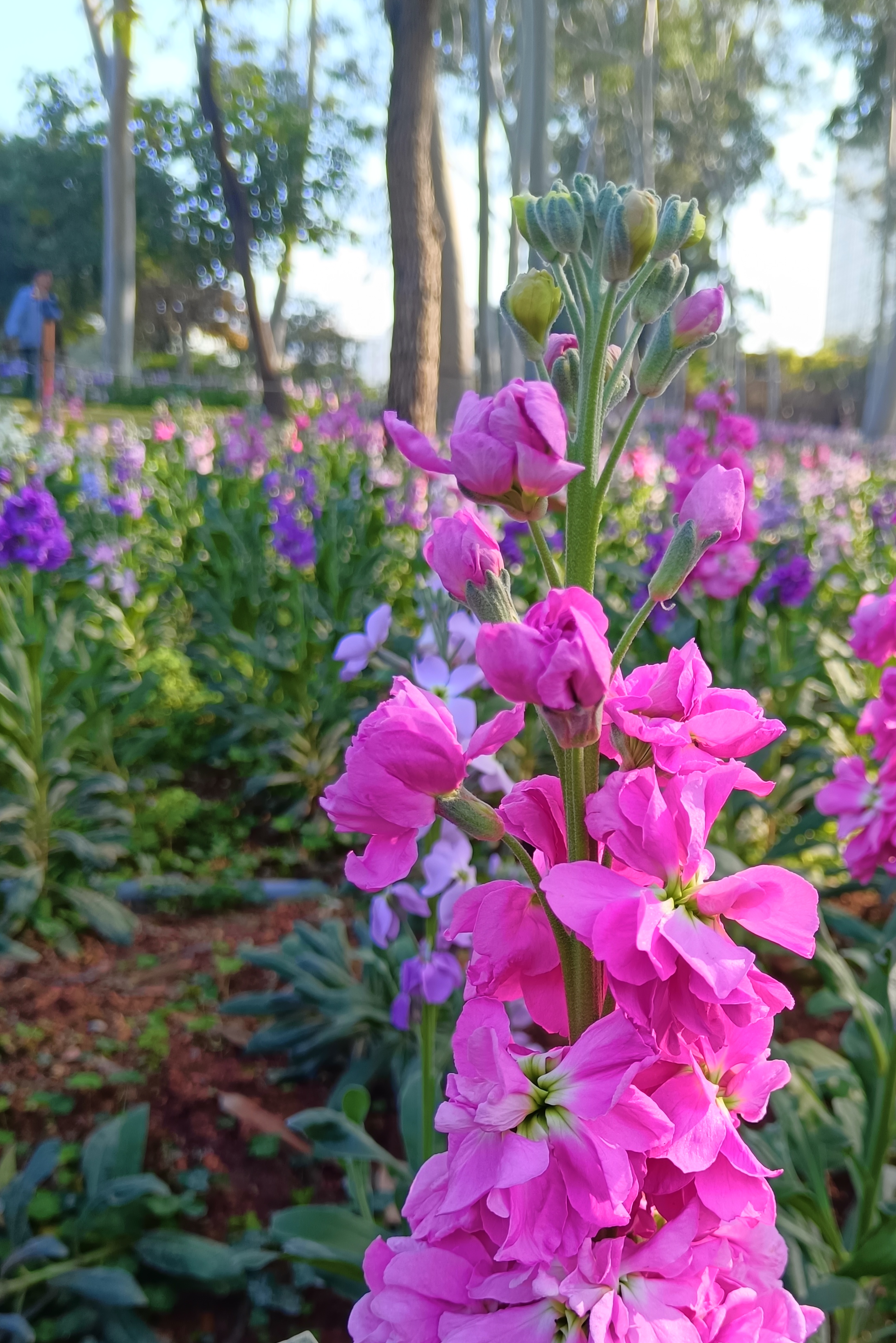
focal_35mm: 38
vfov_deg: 49.8
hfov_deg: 34.7
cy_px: 890
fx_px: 1419
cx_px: 612
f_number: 1.8
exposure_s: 1/100
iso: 118
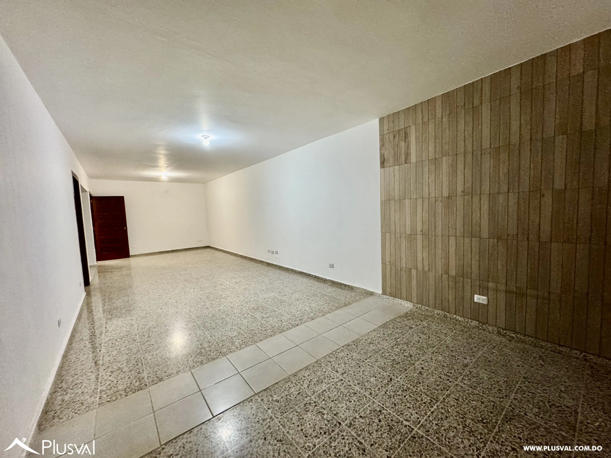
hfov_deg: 102.1
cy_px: 229
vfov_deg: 85.7
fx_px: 247
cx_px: 306
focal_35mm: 14
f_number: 2.2
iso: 500
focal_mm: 2.22
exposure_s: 1/60
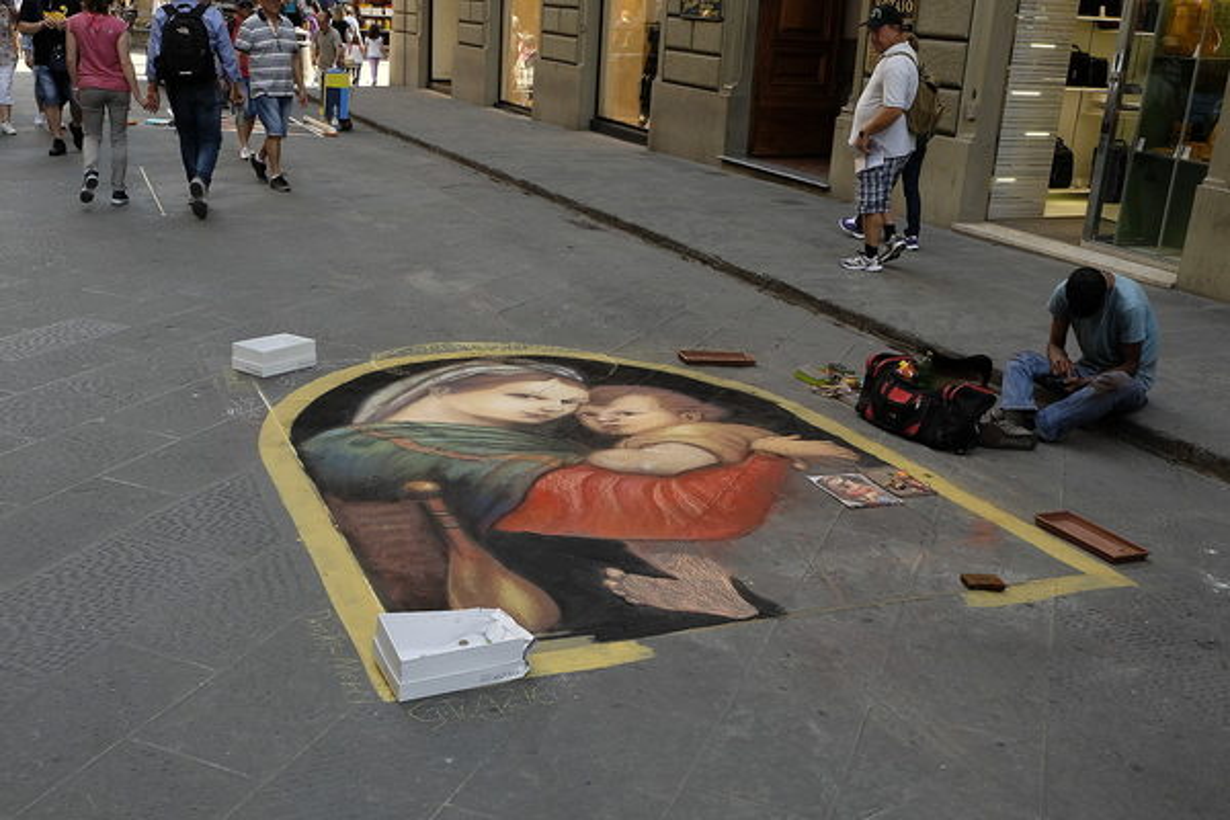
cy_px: 410
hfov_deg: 55.8
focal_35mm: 34
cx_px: 615
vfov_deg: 38.9
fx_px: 1162
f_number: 7.1
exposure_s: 1/180
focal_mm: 22.7
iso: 1000
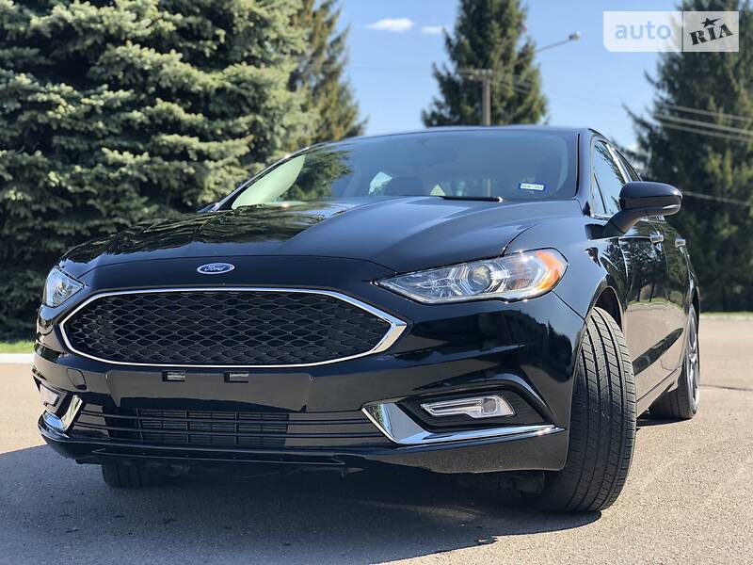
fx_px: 1131
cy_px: 282
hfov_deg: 36.8
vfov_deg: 28.0
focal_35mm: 52
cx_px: 376
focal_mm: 6
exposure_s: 1/227
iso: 16
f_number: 2.4
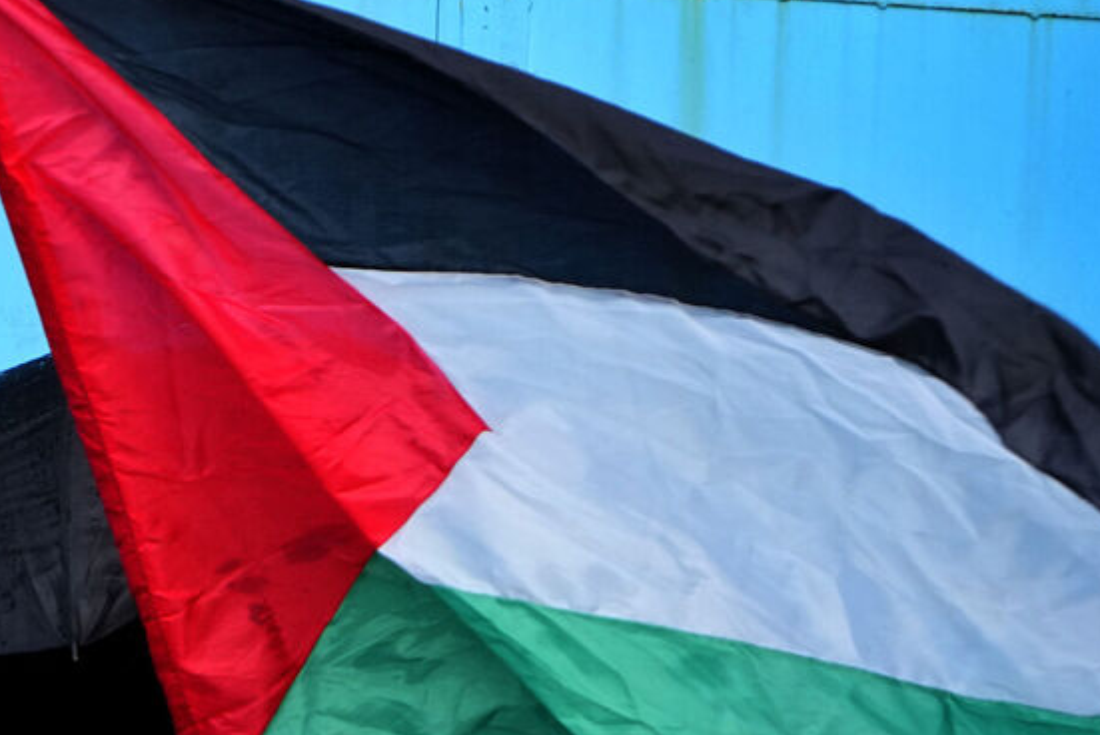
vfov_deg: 17.9
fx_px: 2262
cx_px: 88
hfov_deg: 26.3
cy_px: 769
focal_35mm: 74
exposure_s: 1/320
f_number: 3.5
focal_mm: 34
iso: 640
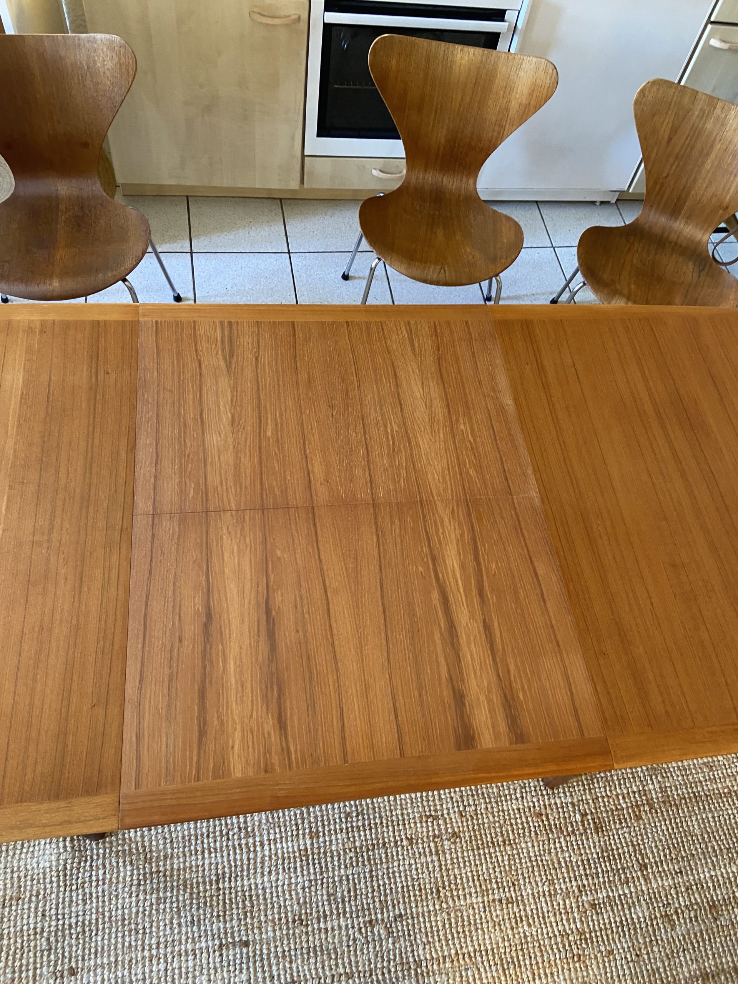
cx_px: 369
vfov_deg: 67.3
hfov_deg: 53.1
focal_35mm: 26
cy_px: 492
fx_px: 739
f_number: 1.8
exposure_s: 1/50
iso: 250
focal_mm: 4.25
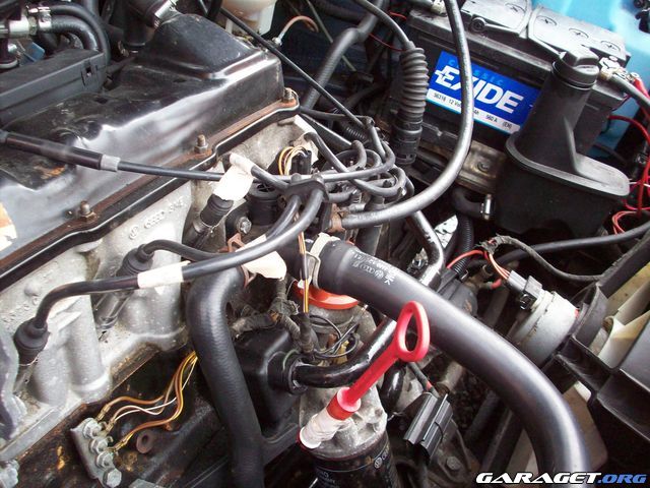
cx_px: 325
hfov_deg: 50.1
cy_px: 244
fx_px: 695
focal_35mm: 37
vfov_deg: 38.7
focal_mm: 6.2
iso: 160
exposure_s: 1/91.3
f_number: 2.8
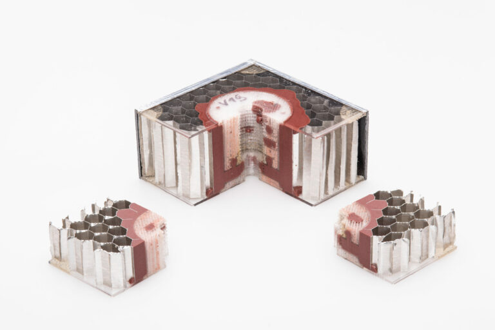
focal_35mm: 105
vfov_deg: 13.0
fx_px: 1444
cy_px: 165
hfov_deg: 19.5
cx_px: 248
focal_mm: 105
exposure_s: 1/160
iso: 100
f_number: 20
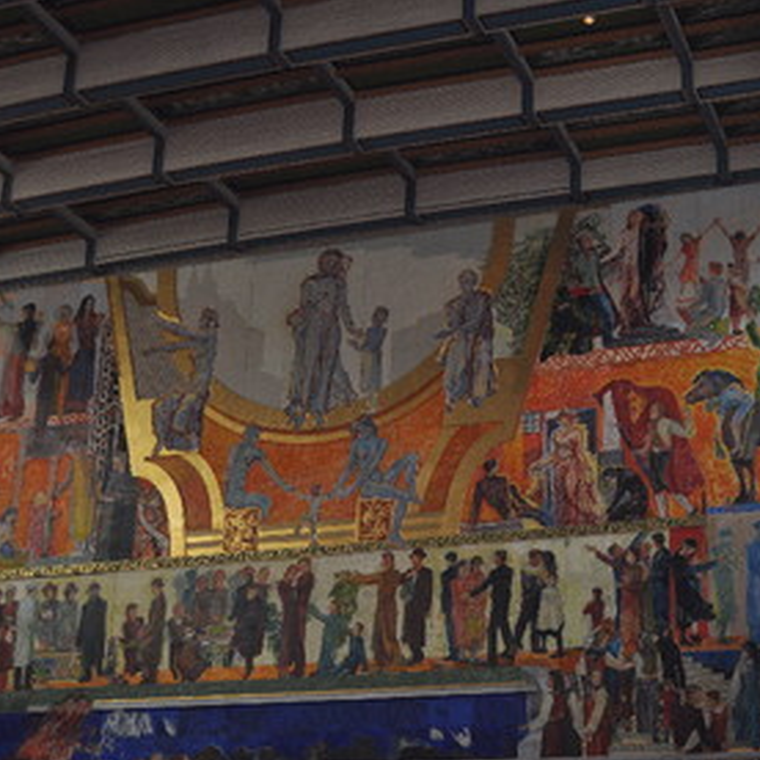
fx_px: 1490
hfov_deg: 28.5
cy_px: 432
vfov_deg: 28.6
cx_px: 487
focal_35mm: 60
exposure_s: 1/125
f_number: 4
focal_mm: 26
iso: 400
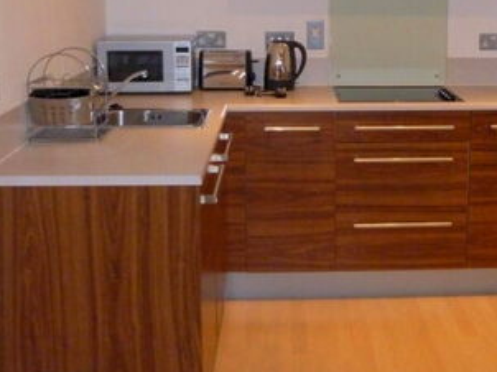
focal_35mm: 58
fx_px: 832
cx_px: 337
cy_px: 70
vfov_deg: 24.8
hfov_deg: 32.9
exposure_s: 1/60
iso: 400
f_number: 3.1
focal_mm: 4.5
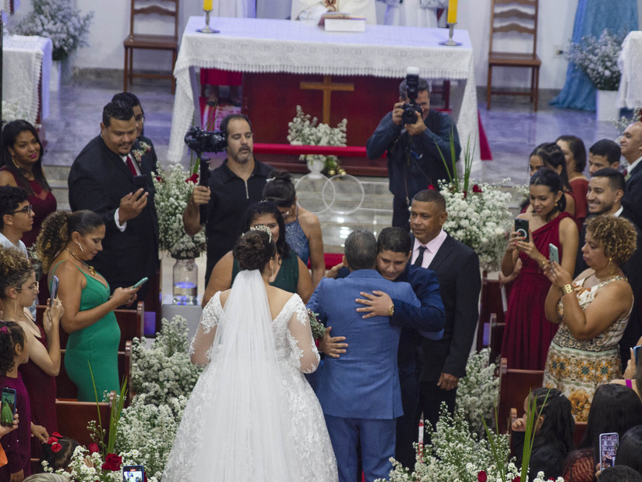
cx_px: 391
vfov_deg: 10.1
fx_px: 2726
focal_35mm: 147
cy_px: 289
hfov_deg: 13.4
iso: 800
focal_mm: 70
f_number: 2.8
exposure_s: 1/60
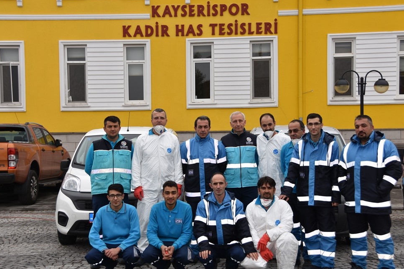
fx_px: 606
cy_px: 139
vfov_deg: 25.1
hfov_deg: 36.9
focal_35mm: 54
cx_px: 204
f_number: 5.6
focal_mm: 34
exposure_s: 1/125
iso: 100
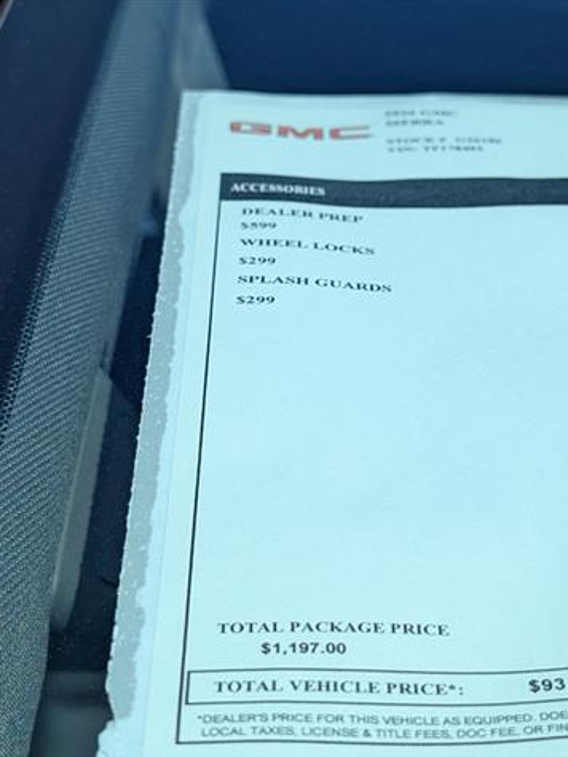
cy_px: 378
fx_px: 1445
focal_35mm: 66
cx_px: 383
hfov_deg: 22.1
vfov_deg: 29.4
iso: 40
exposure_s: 1/2500
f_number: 1.68
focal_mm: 6.9
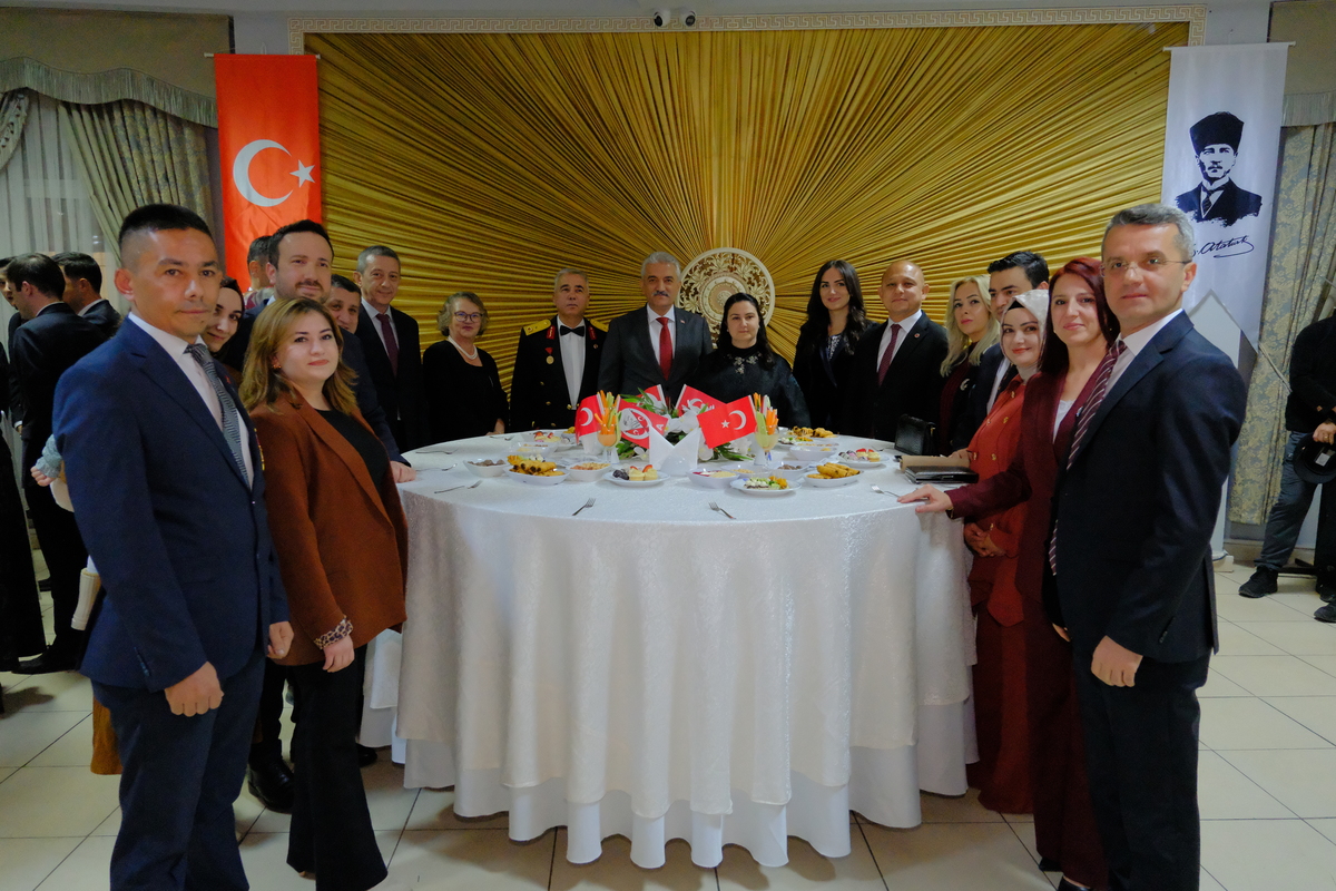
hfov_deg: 71.5
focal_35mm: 25
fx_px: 928
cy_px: 446
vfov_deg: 51.3
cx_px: 668
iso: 8000
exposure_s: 1/125
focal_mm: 16.5
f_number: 4
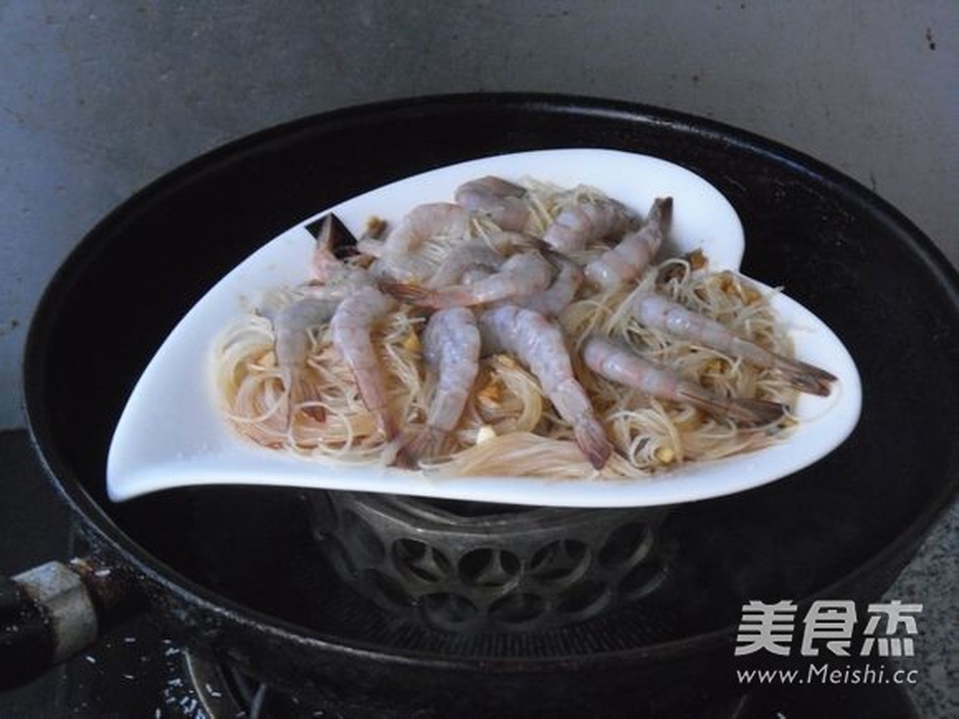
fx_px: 1635
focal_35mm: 59
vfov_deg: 24.8
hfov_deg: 32.7
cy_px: 360
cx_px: 480
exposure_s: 1/19
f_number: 5.3
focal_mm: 10.55
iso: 800
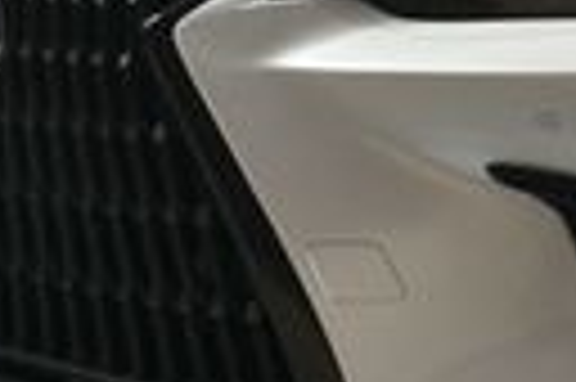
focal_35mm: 225
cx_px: 1080
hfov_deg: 8.7
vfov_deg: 6.1
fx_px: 3595
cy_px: 0
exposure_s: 1/160
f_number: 13
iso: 100
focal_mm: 30
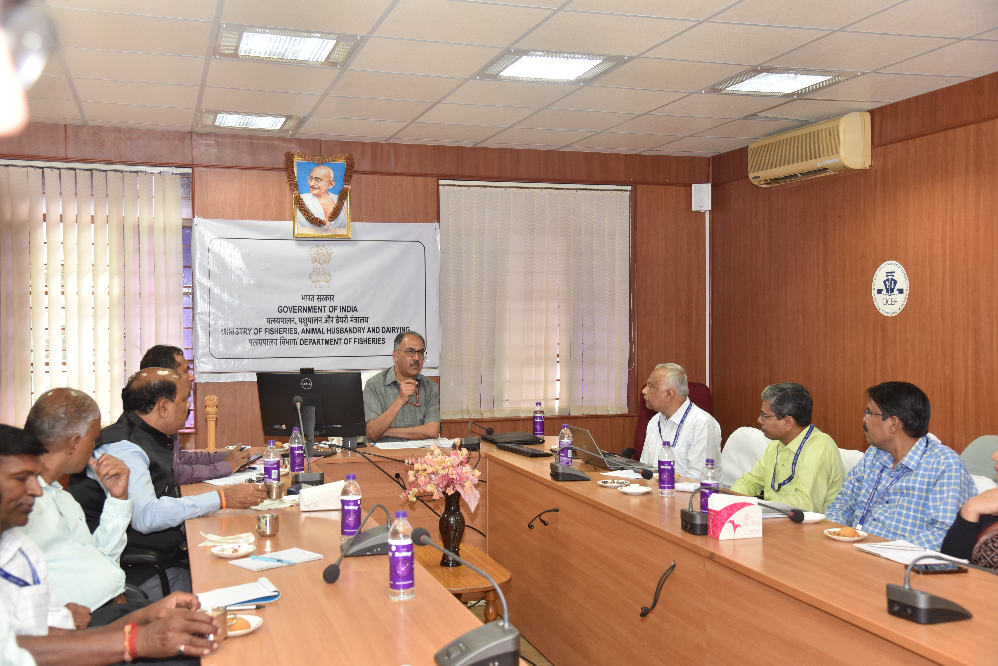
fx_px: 1054
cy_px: 333
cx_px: 499
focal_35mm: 38
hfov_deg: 50.7
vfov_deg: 35.1
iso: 800
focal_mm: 38
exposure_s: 1/100
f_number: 5
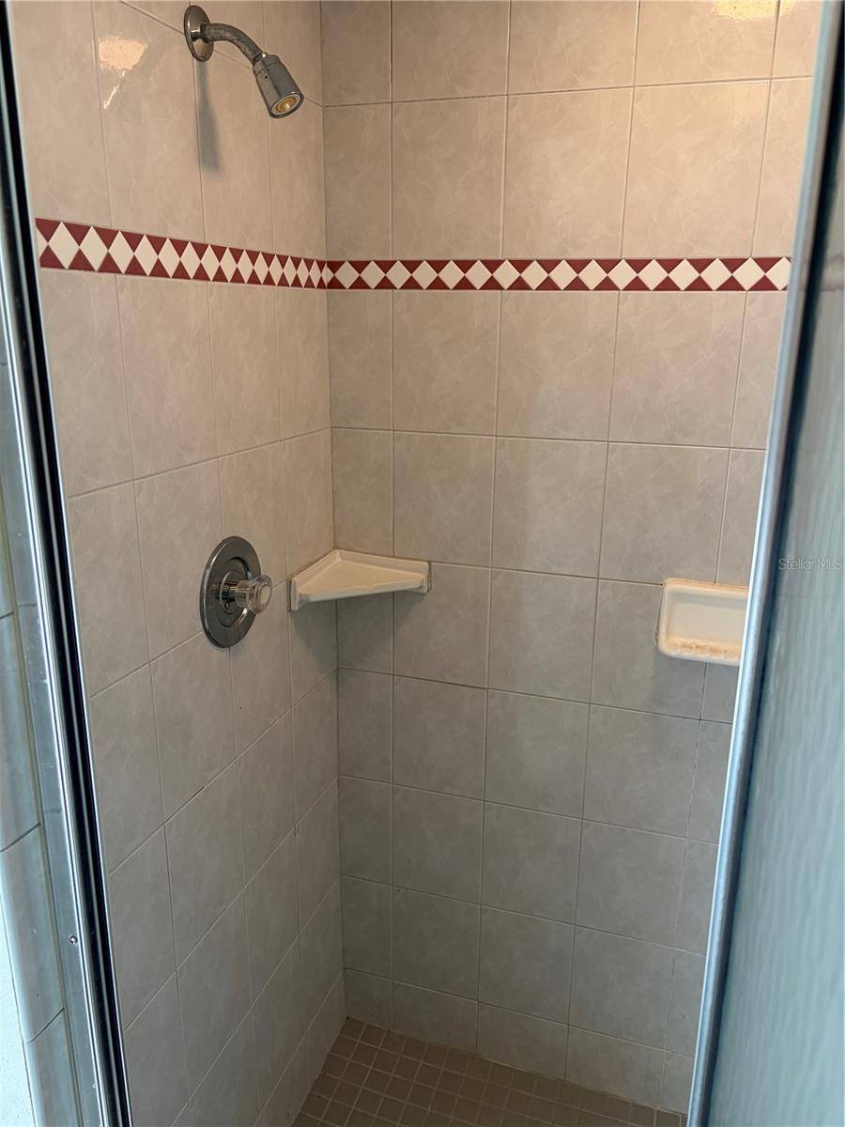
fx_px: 846
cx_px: 422
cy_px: 564
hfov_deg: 53.1
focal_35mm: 26
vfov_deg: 67.3
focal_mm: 5.96
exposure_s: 1/60
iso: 80
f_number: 1.6
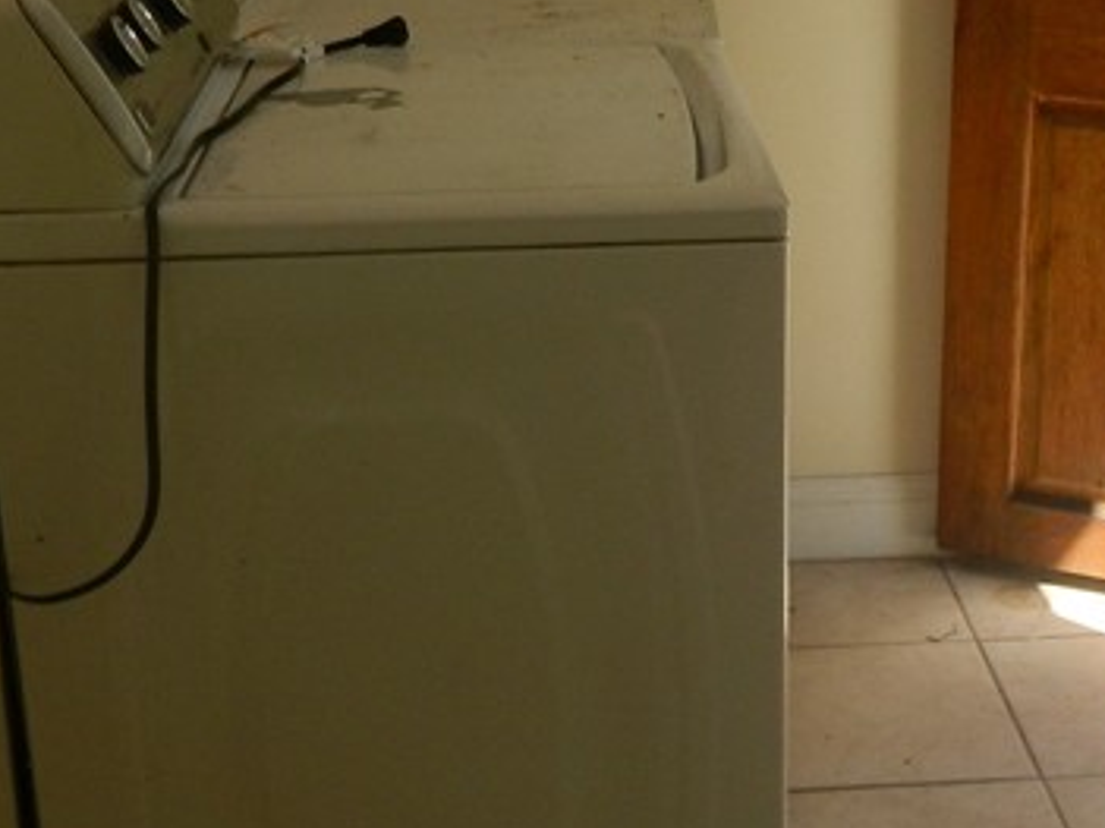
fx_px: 2329
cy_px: 542
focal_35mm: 73
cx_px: 649
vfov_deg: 20.1
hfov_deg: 26.6
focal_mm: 4.5
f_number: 3.1
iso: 100
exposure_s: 1/250
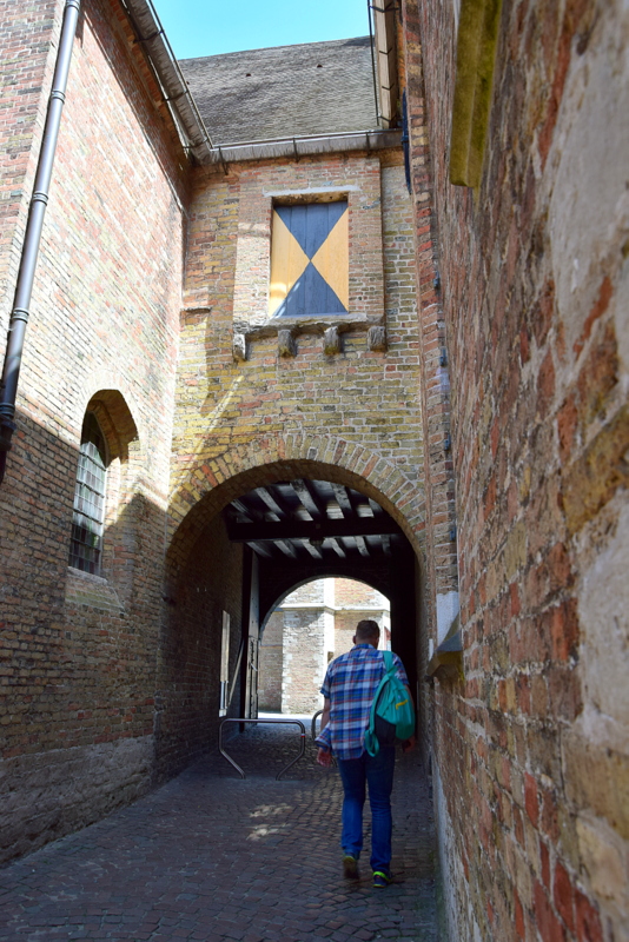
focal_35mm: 27
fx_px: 707
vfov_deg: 67.4
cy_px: 471
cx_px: 314
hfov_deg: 48.0
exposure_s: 1/40
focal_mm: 18
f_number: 7.1
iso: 125
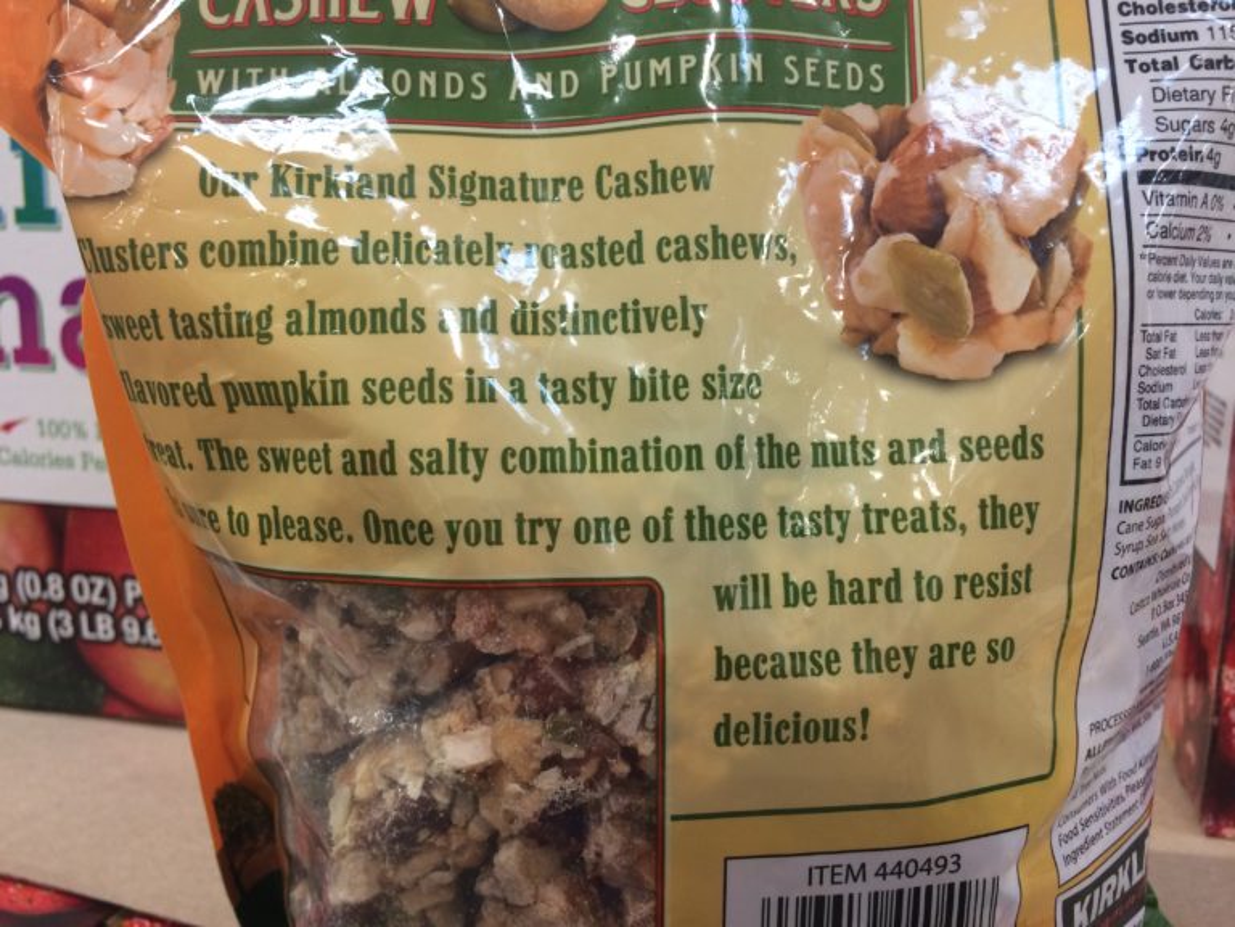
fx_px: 1035
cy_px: 464
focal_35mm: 29
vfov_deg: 48.2
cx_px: 618
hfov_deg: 61.7
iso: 100
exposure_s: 1/30
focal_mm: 4.15
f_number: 2.2
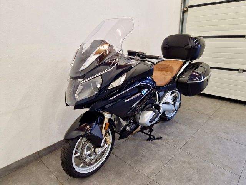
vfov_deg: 58.9
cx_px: 123
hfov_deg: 73.9
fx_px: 163
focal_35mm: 23
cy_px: 92
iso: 400
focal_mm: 5.4
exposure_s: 1/100
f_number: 1.8
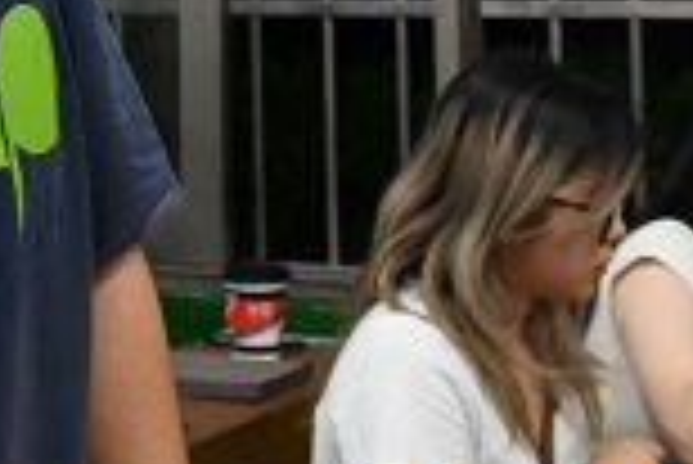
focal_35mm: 135
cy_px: -367
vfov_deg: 9.7
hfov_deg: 15.1
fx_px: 2601
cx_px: 144
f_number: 6.3
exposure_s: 1/250
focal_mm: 32
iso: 16000
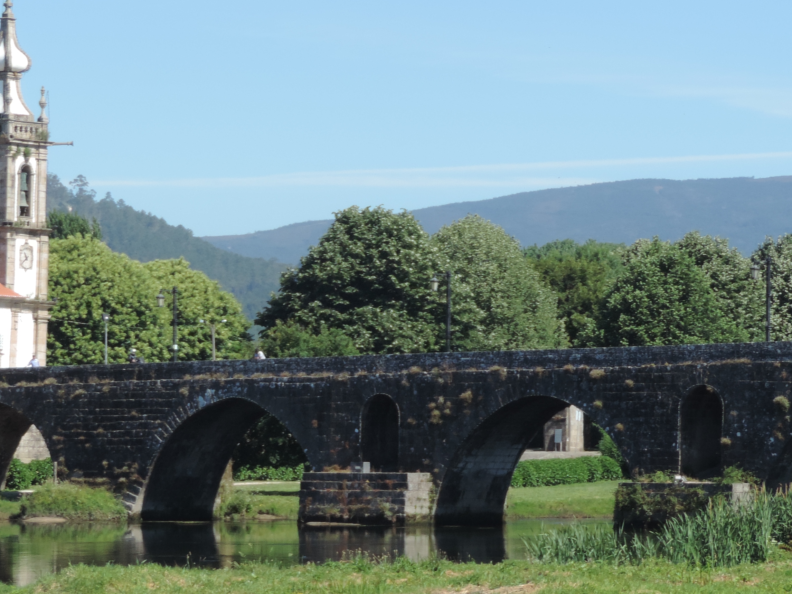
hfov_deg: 9.9
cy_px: 312
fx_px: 4553
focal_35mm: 199
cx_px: 367
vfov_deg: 7.5
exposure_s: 1/500
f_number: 4.1
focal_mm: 17.8
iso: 80
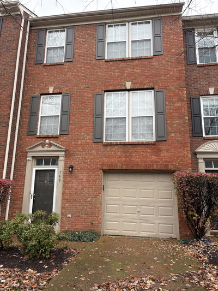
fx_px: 218
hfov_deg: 53.1
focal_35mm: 26
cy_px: 146
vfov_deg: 67.3
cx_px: 109
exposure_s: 1/220
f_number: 1.6
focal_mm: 5.96
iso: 40
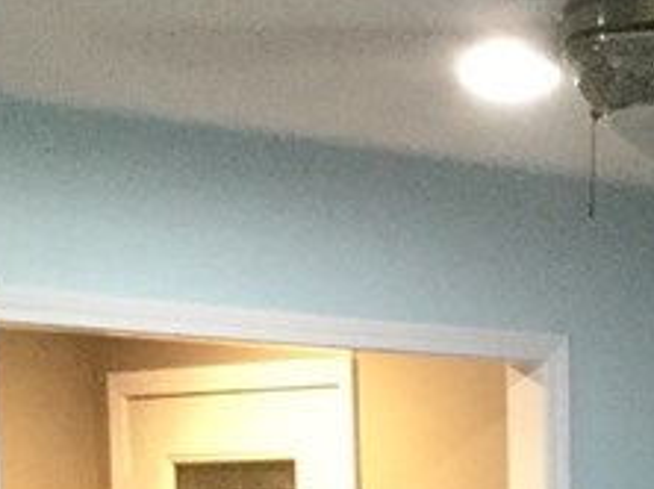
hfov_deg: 13.3
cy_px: 884
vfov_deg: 9.8
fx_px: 2699
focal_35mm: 143
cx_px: 854
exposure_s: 1/15
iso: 200
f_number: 2.4
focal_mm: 3.3
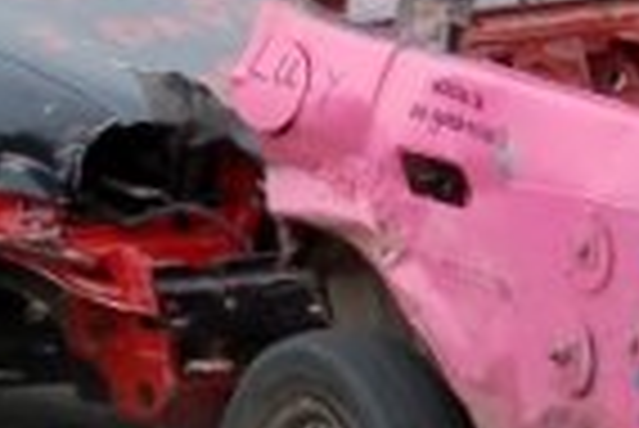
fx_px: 9346
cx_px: -387
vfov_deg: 2.6
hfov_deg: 3.9
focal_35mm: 526
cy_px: -266
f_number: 5.6
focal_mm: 78
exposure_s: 1/500
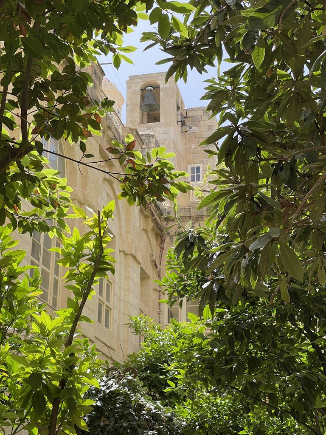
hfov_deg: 22.9
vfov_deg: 30.3
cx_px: 163
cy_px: 218
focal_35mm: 64
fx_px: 804
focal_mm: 7.5
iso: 20
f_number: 2.2
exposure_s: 1/424
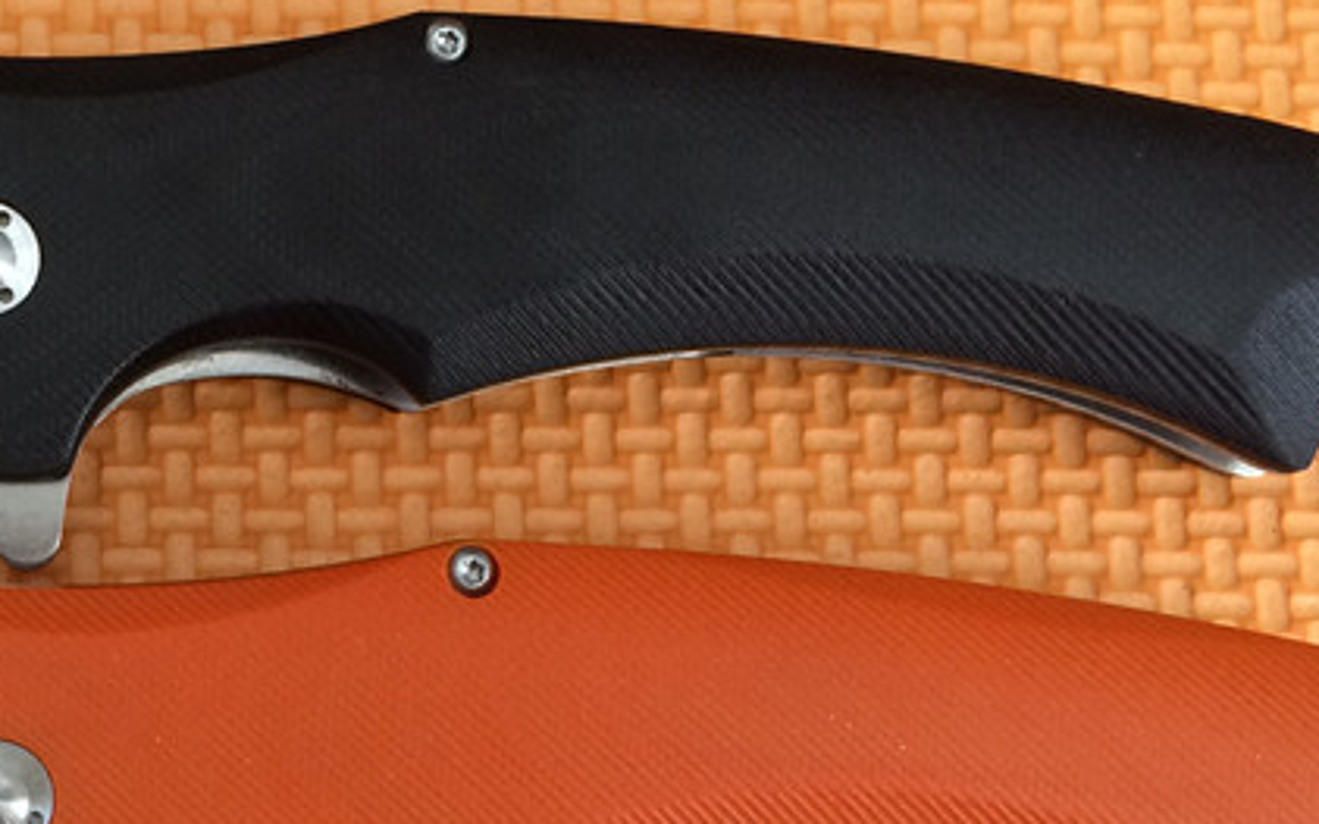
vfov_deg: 17.4
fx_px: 2624
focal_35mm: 73
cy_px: 830
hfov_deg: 26.8
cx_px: 16
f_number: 2.2
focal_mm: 4.15
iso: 64
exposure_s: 1/33
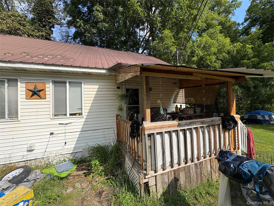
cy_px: 103
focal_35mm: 14
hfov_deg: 102.1
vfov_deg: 85.7
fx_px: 111
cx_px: 137
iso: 50
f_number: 2.2
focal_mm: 2.22
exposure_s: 1/1160
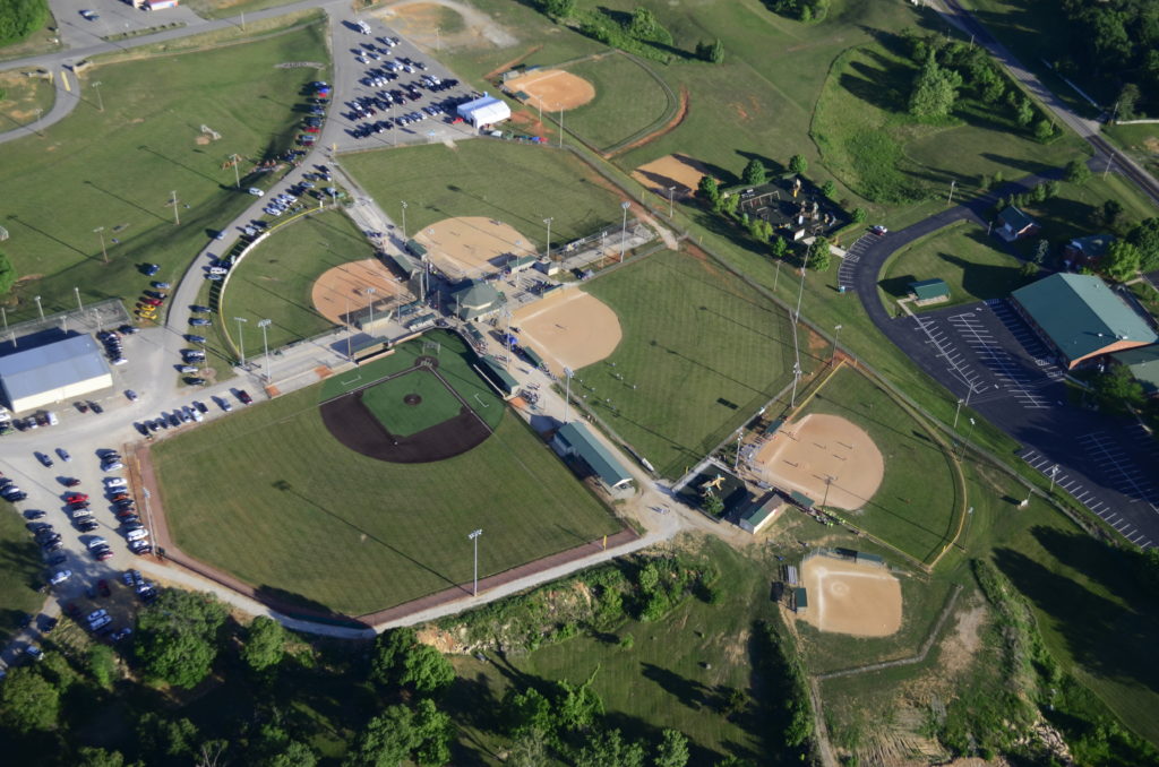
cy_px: 384
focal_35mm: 52
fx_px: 1687
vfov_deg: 25.6
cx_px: 580
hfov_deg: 37.9
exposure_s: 1/500
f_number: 6.3
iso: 200
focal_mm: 35
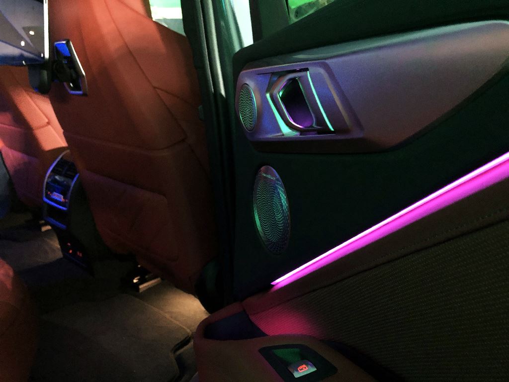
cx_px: 254
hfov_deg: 63.4
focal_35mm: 28
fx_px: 412
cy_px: 191
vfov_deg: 49.7
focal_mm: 3.99
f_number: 1.8
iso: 125
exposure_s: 1/4
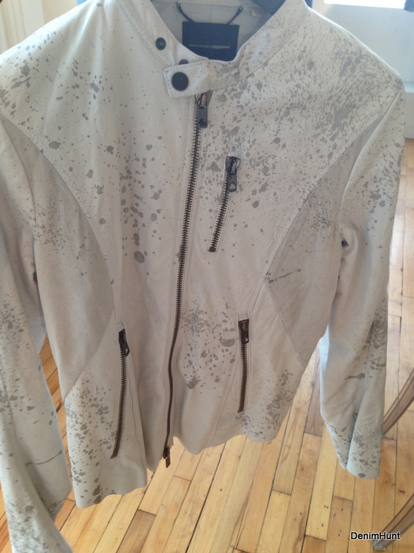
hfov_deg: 42.9
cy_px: 276
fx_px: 526
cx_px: 207
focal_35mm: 33
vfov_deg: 55.4
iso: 50
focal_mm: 4.12
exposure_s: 1/30
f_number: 2.4
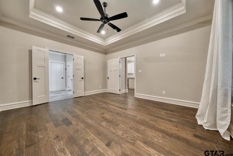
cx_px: 116
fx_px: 78
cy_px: 78
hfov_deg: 112.6
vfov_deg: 90.0
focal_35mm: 12
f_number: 7.1
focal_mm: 12
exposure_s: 1/1.6
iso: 640
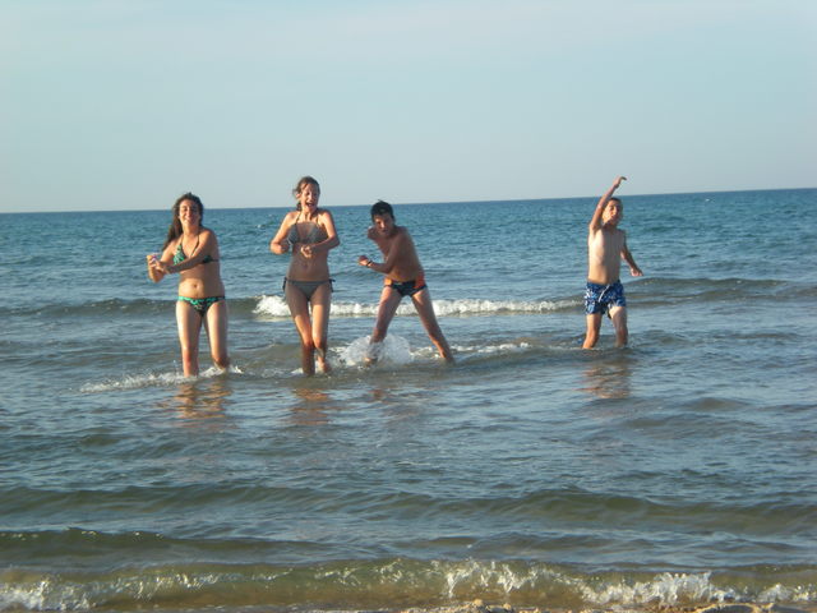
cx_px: 408
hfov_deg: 17.3
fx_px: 2691
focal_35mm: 114
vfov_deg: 13.0
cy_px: 306
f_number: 5.9
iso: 64
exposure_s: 1/146
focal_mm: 18.9
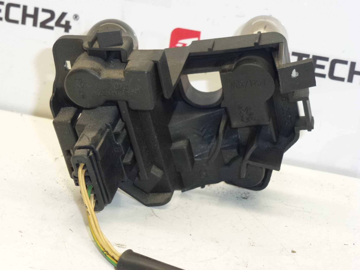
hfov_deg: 22.0
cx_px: 180
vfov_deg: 16.6
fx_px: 926
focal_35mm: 89
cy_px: 135
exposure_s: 1/80
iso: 400
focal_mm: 16
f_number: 4.9
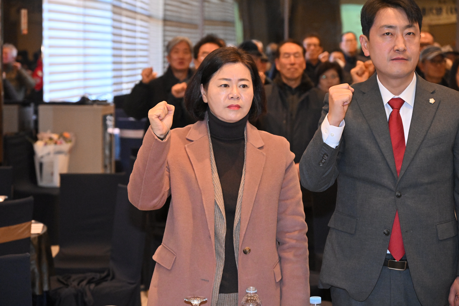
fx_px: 1249
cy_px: 153
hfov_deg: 20.8
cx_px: 230
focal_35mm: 98
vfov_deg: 14.0
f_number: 6.3
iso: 5000
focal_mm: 98
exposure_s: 1/250
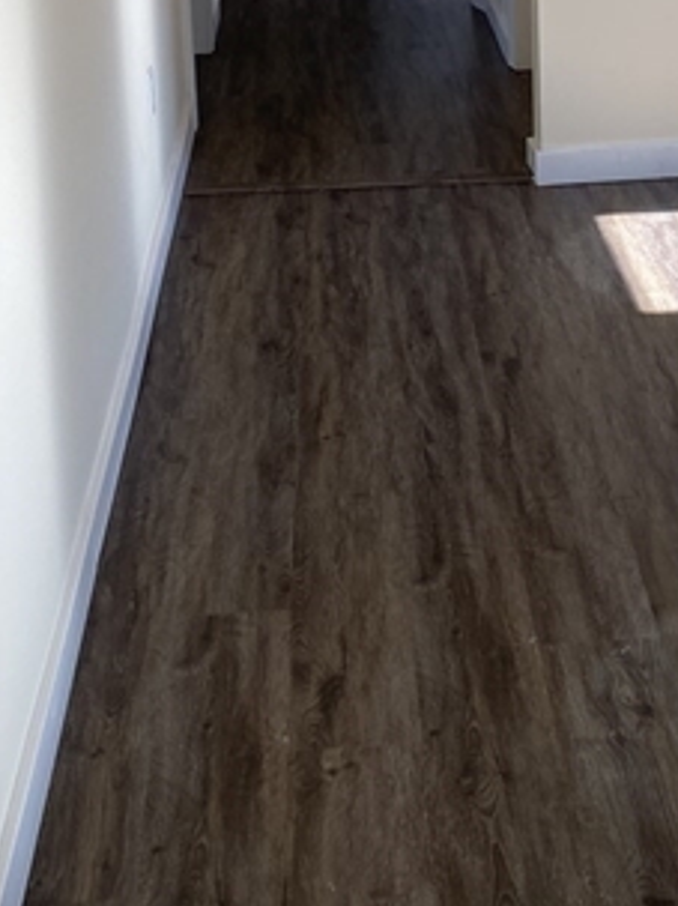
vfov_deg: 27.5
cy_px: -21
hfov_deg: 22.2
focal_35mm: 66
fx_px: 1725
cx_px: 436
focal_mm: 4.25
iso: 50
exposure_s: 1/122
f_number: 1.8
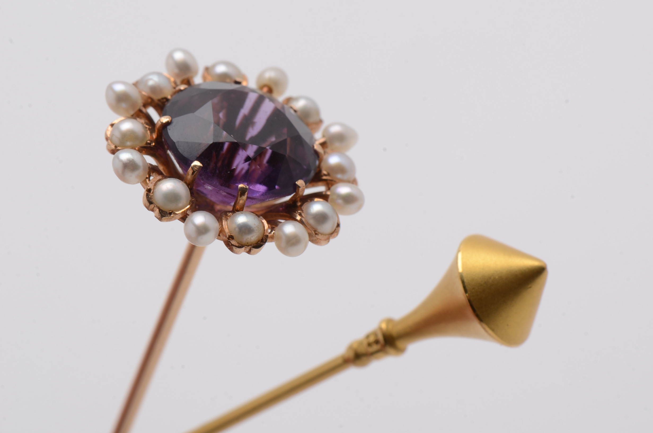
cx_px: 326
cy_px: 216
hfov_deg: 16.1
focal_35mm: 128
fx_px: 2308
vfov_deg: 10.7
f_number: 18
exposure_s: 1/125
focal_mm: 85
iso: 200
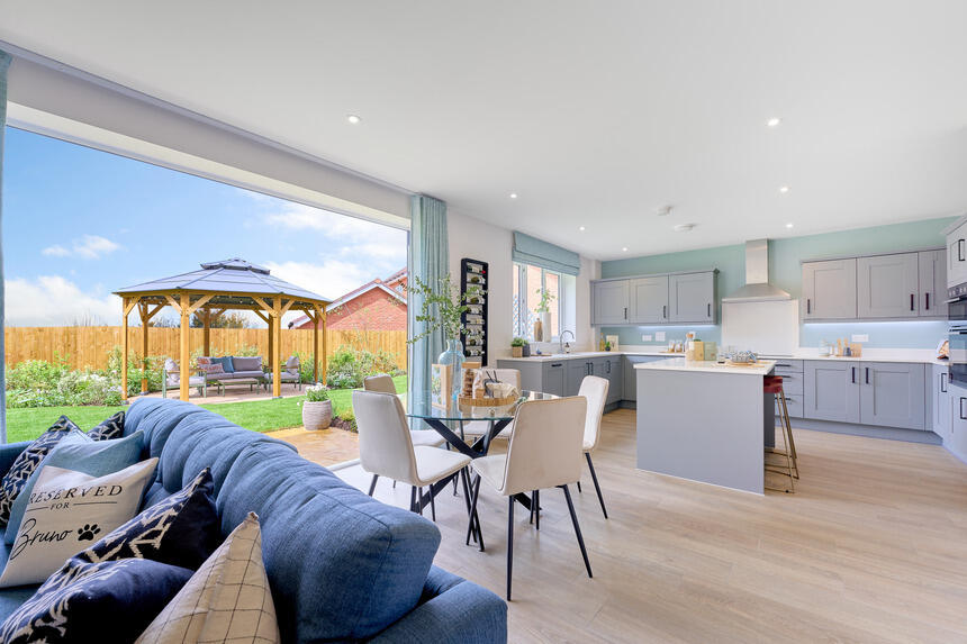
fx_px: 376
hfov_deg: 104.3
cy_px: 322
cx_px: 484
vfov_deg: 81.2
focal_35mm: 14
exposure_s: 1/3
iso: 100
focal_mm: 14
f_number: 10
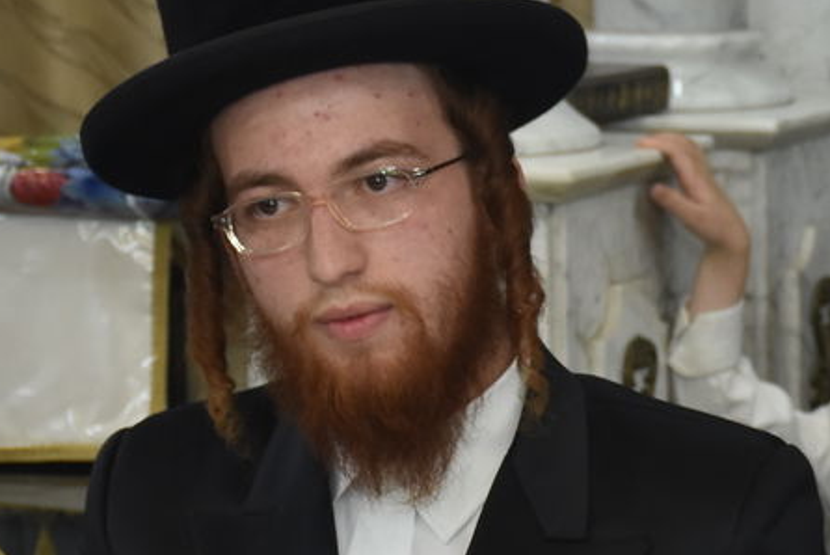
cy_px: 358
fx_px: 5214
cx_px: 1035
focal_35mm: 226
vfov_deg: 6.1
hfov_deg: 9.0
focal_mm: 48
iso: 800
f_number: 6.3
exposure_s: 1/100
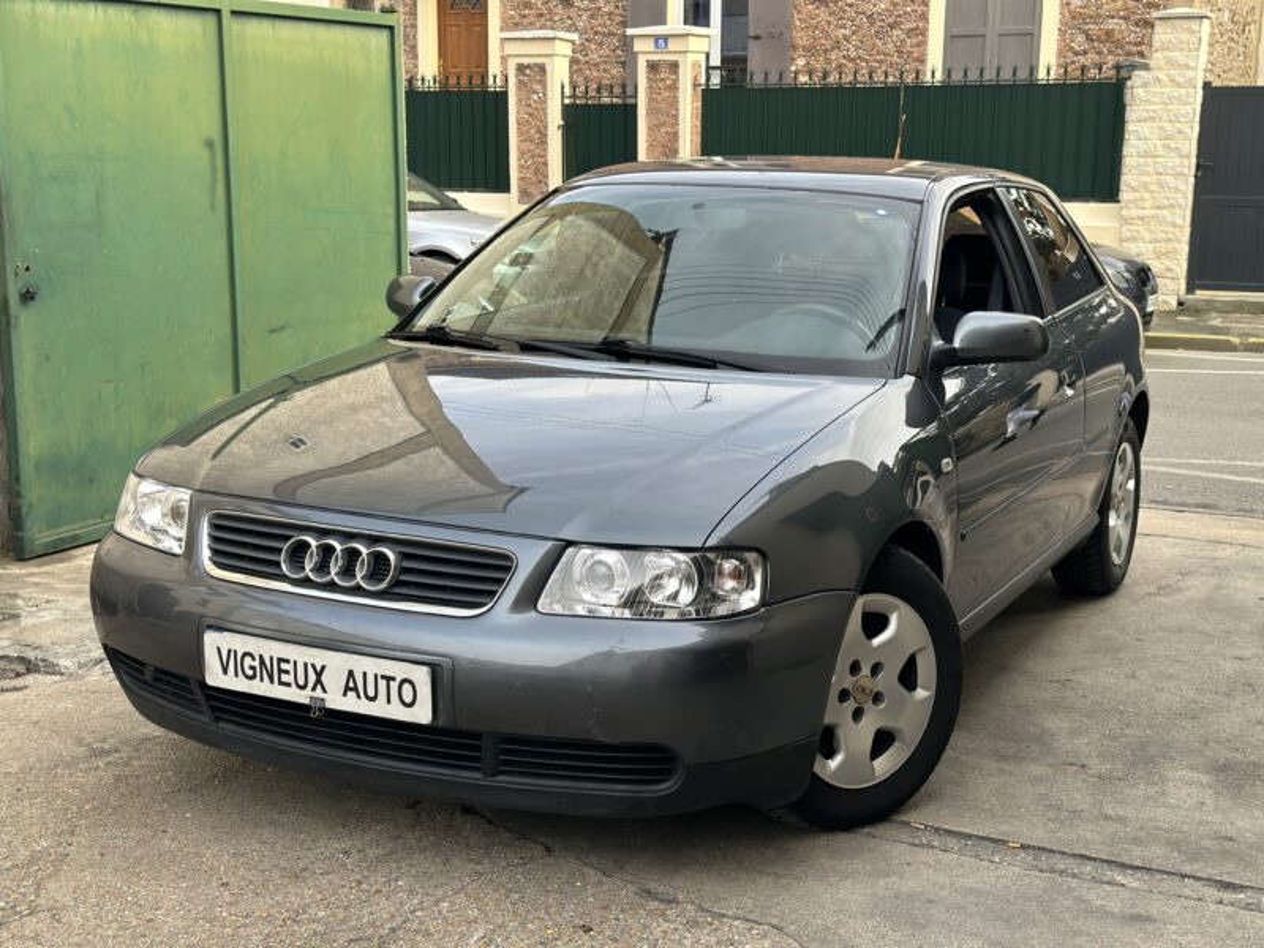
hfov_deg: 39.7
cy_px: 474
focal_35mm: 48
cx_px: 632
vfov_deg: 30.3
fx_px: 1753
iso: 64
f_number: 1.78
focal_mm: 6.86
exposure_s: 1/389
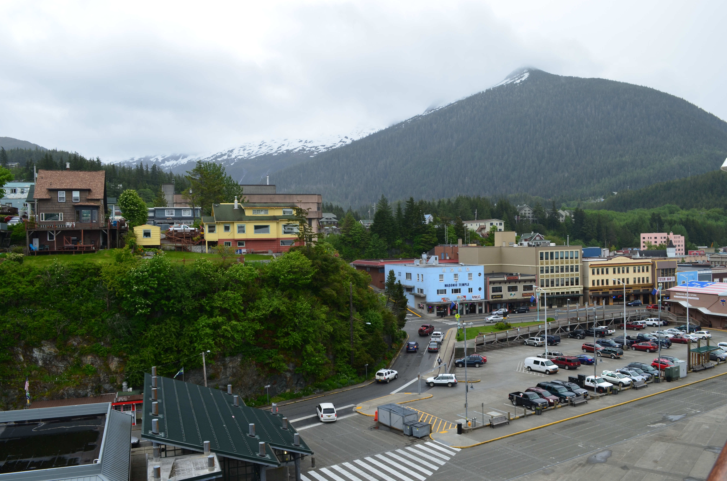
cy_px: 240
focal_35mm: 30
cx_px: 364
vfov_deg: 43.4
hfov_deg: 62.0
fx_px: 605
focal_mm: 20
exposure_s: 1/60
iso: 220
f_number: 10
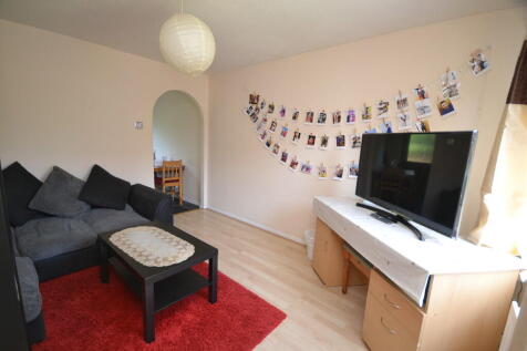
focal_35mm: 15
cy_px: 176
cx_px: 264
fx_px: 219
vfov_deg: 77.3
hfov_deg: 100.4
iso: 720
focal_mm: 10
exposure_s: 1/60
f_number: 4
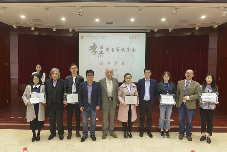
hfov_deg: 73.7
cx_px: 114
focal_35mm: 24
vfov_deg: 53.1
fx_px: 151
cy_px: 76
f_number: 5
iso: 3200
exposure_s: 1/125
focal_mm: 24
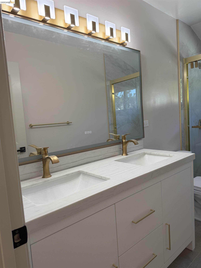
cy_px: 134
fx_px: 186
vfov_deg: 71.6
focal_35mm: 24
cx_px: 100
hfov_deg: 56.8
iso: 80
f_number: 1.78
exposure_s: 1/183
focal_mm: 6.76
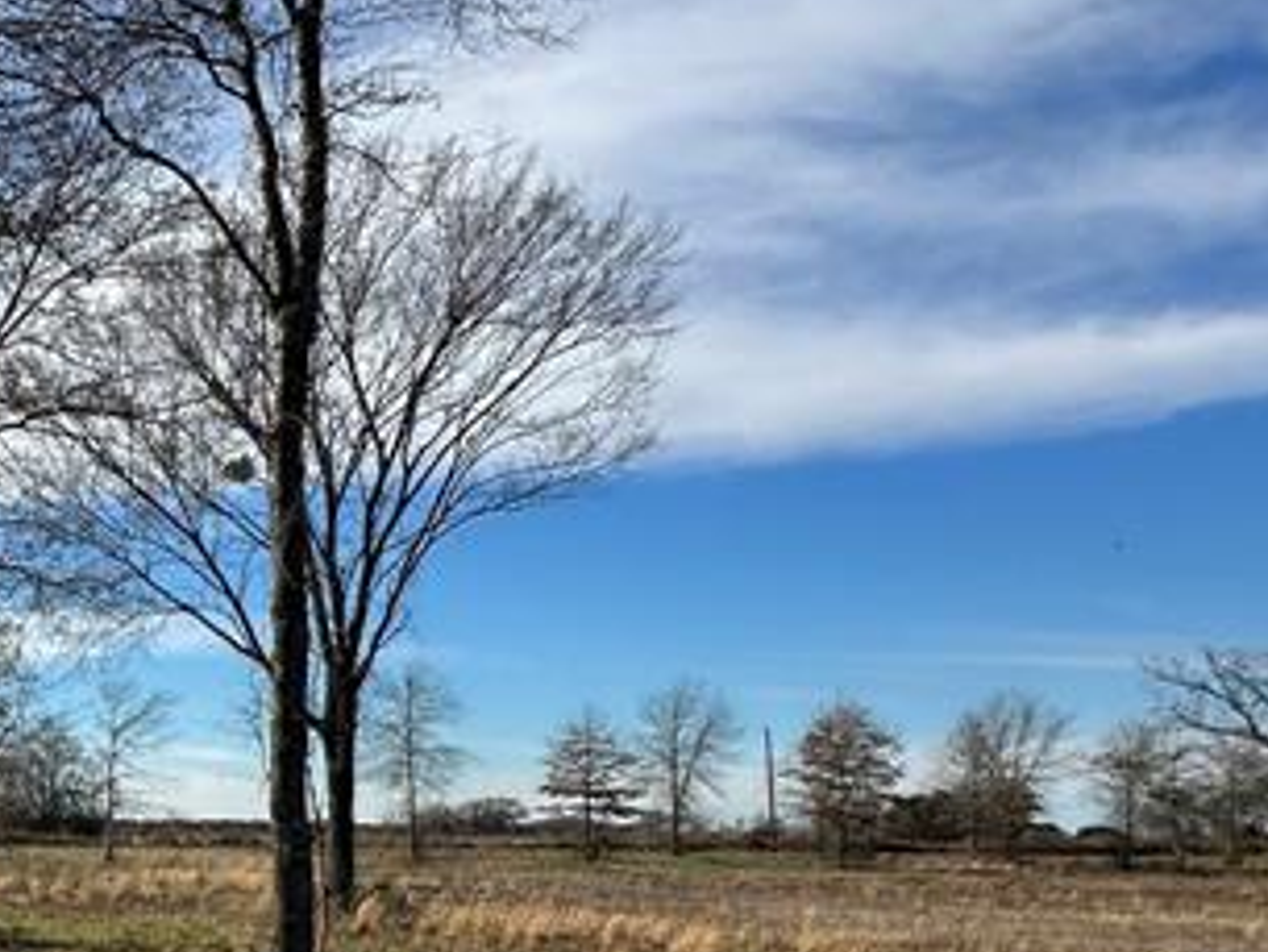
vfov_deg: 30.2
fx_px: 1722
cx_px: -387
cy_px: 752
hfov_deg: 31.2
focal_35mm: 47
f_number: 2.2
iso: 50
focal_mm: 2.22
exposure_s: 1/2564
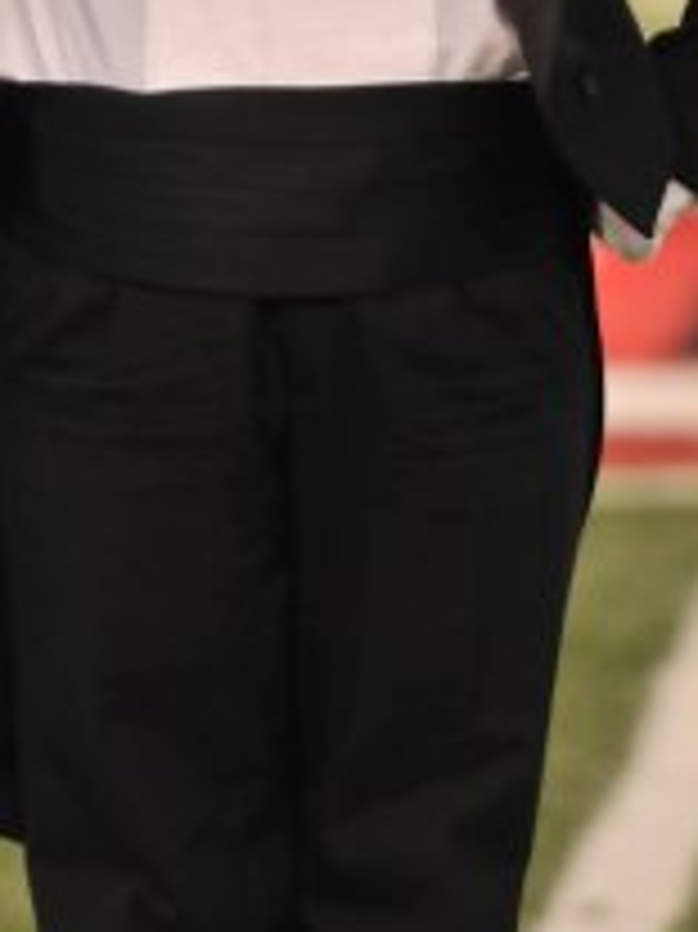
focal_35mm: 836
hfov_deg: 1.8
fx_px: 22499
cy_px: 41
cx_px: 209
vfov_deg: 2.4
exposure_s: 1/640
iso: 800
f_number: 2.8
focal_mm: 200
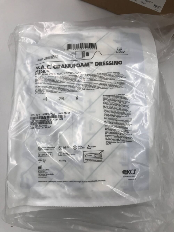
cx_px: 87
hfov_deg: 49.8
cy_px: 116
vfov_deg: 63.4
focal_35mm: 28
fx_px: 188
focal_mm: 3.99
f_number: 1.8
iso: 20
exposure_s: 1/163
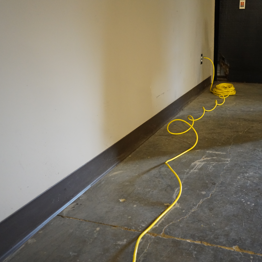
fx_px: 317
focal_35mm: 37
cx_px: 170
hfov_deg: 44.4
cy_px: 131
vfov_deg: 44.9
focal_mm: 29
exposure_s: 1/160
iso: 6400
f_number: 3.5
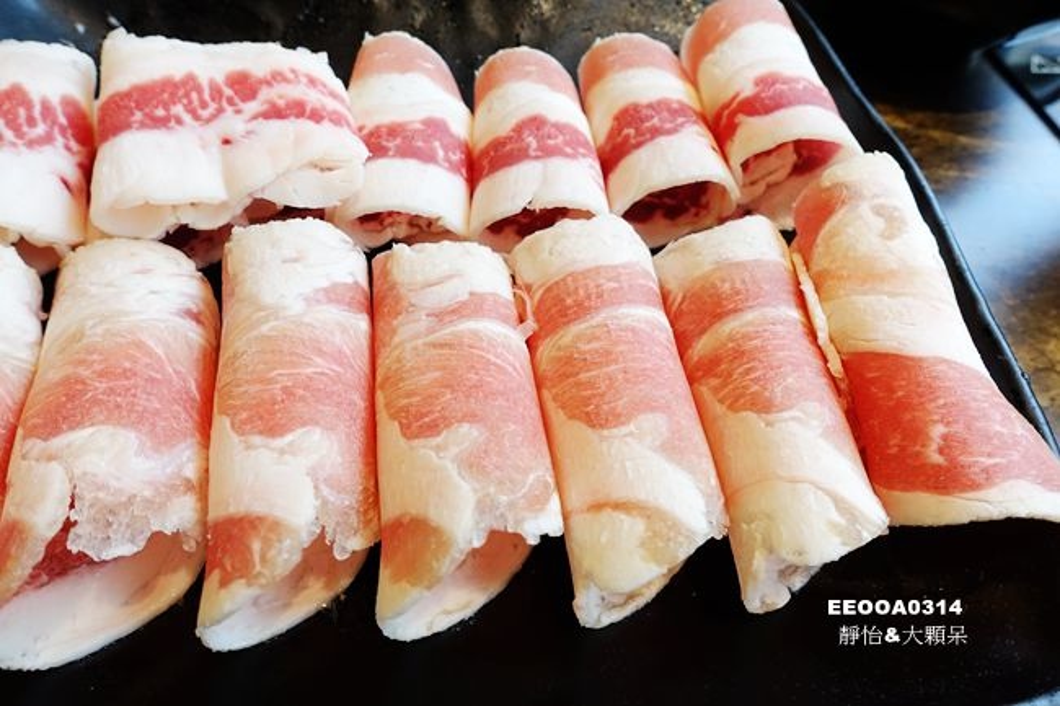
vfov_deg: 53.1
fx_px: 706
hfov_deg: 73.8
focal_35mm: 24
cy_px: 353
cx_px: 530
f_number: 4.5
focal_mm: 8.8
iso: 800
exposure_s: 1/100
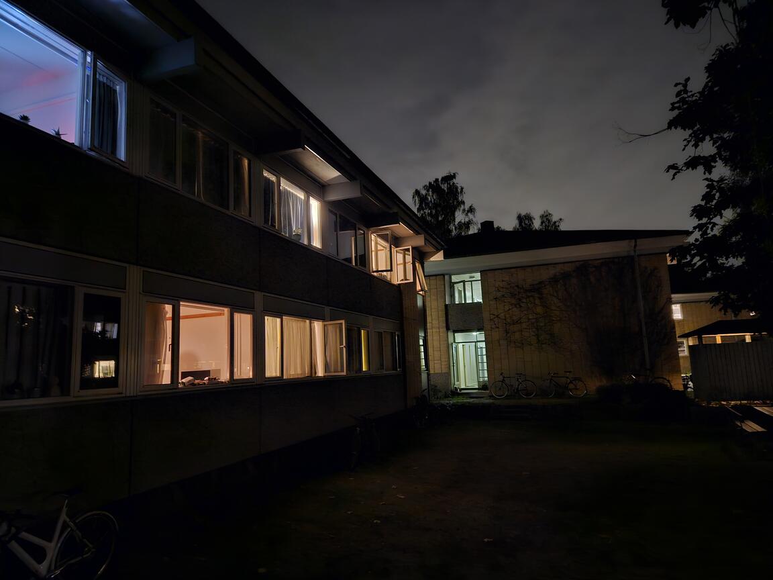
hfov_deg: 73.9
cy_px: 290
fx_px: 514
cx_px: 386
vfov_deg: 58.9
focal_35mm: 23
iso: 2000
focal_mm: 5.4
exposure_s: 1/6.68
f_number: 1.8
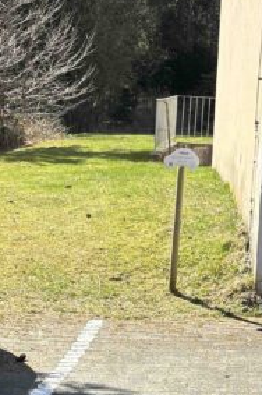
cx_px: 198
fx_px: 1072
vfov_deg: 19.6
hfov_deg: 13.9
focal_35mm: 98
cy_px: 472
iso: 50
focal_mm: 5.96
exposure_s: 1/1092
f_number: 1.6
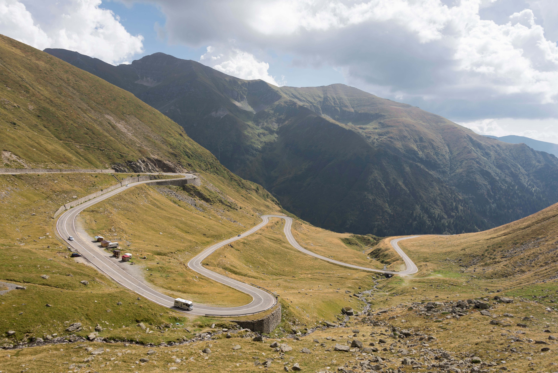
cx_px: 279
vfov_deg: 46.4
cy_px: 186
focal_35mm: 28
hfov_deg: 65.5
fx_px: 434
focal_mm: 28
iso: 100
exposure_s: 1/250
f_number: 8
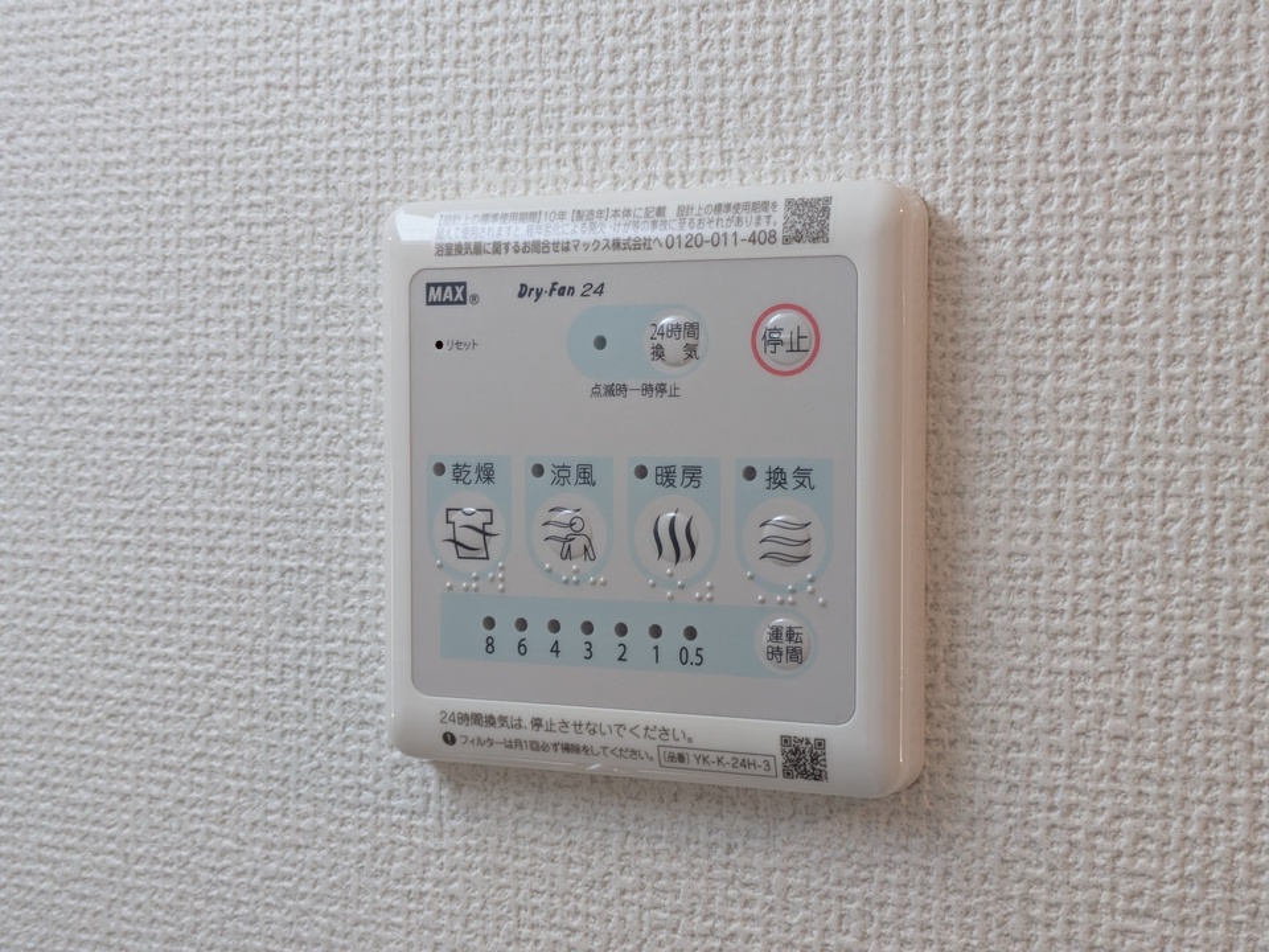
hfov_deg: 37.5
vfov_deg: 28.6
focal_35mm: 51
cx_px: 634
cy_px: 476
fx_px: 1870
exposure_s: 1/120
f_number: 1.89
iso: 152
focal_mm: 5.43
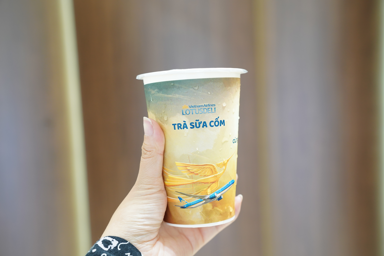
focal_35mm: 47
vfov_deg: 28.6
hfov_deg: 41.9
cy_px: 128
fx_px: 501
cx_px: 192
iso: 1250
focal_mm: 47
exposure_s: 1/80
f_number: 4
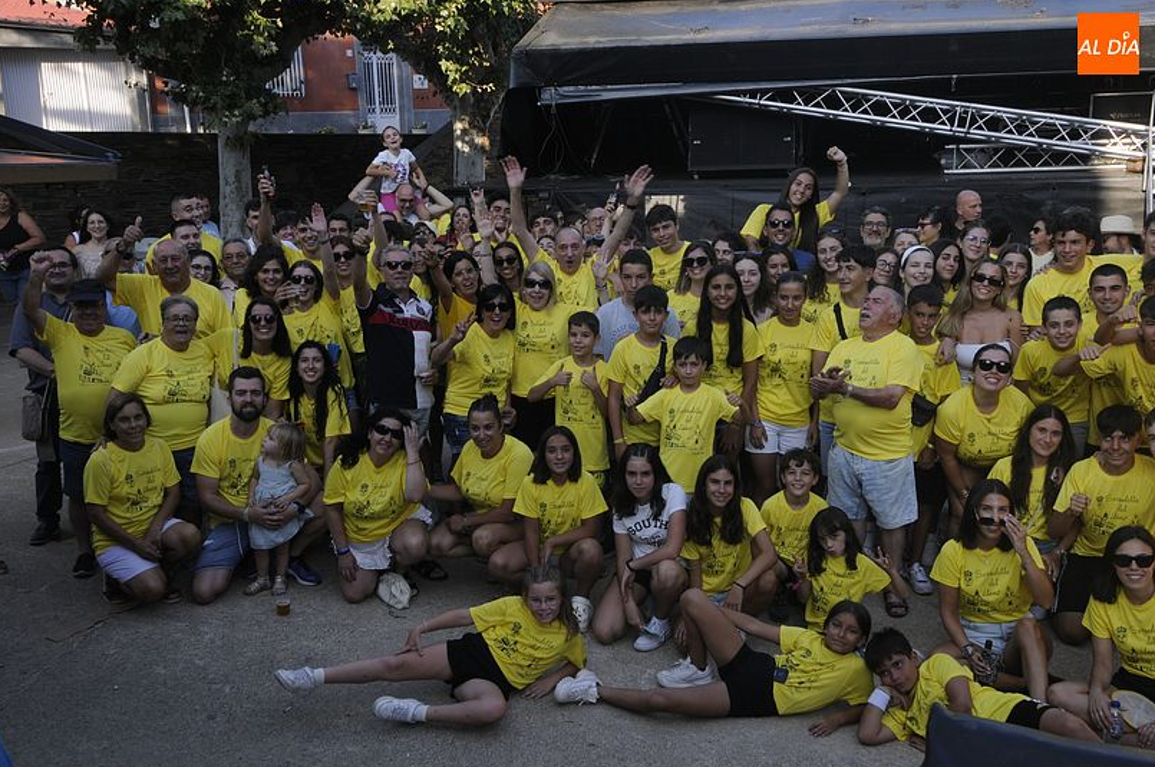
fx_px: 1218
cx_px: 560
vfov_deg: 35.0
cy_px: 389
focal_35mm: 38
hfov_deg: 50.7
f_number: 8
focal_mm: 24
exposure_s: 1/160
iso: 320
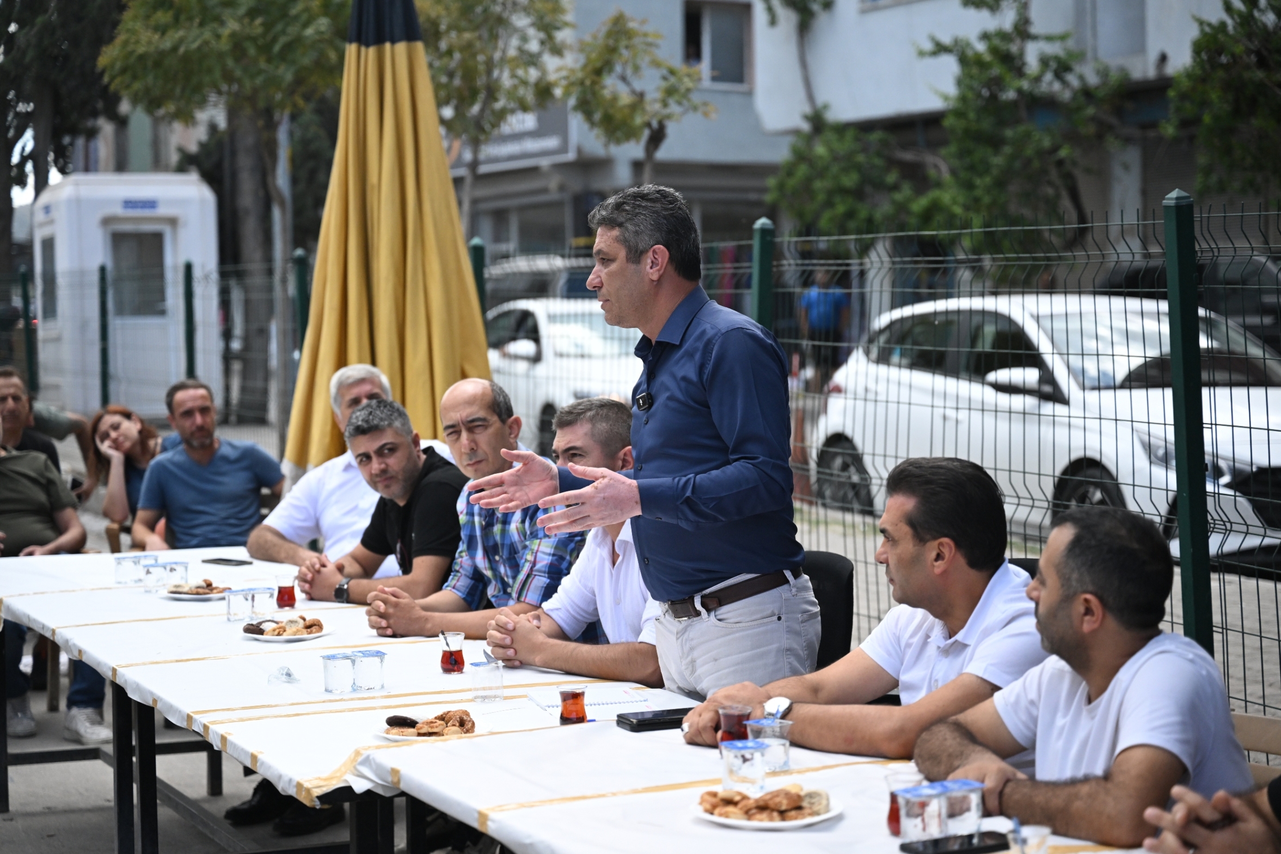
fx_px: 2490
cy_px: 427
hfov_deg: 28.8
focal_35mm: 70
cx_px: 640
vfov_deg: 19.5
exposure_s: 1/6400
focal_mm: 70
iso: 1600
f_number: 2.8
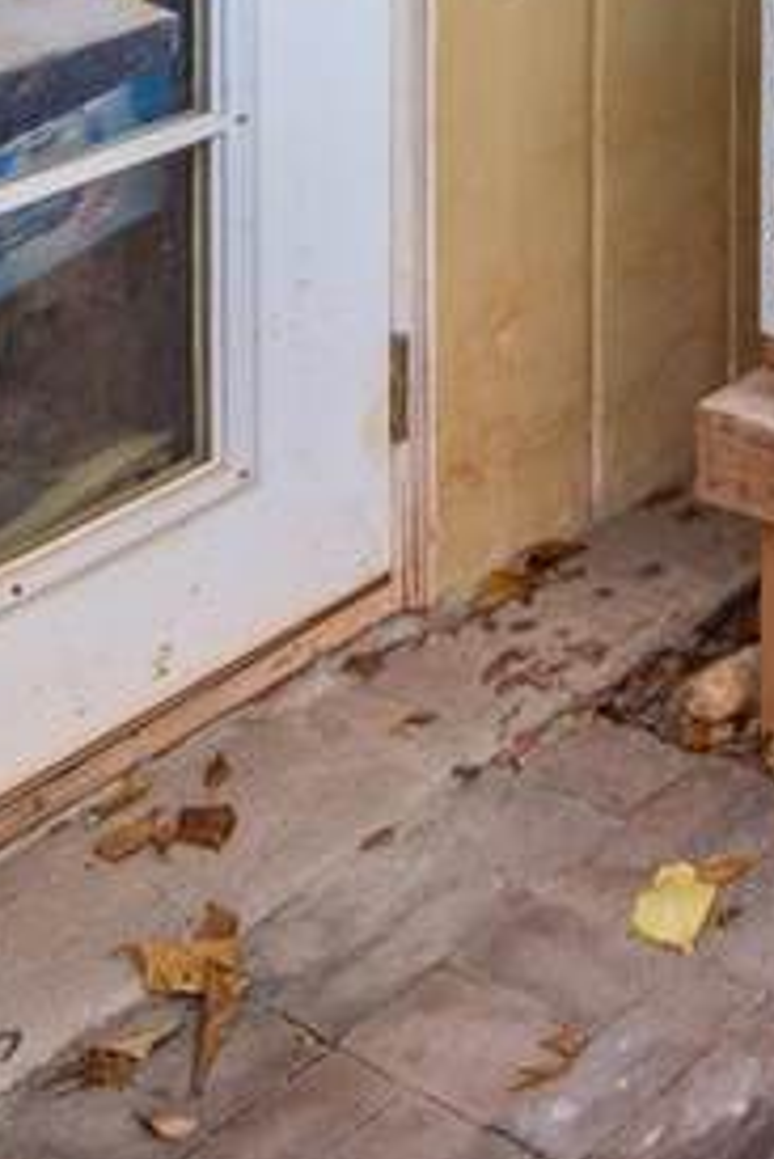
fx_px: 2190
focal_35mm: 68
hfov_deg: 14.9
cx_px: 1707
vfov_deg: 21.7
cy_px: -804
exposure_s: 1/1600
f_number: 4
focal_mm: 7
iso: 320
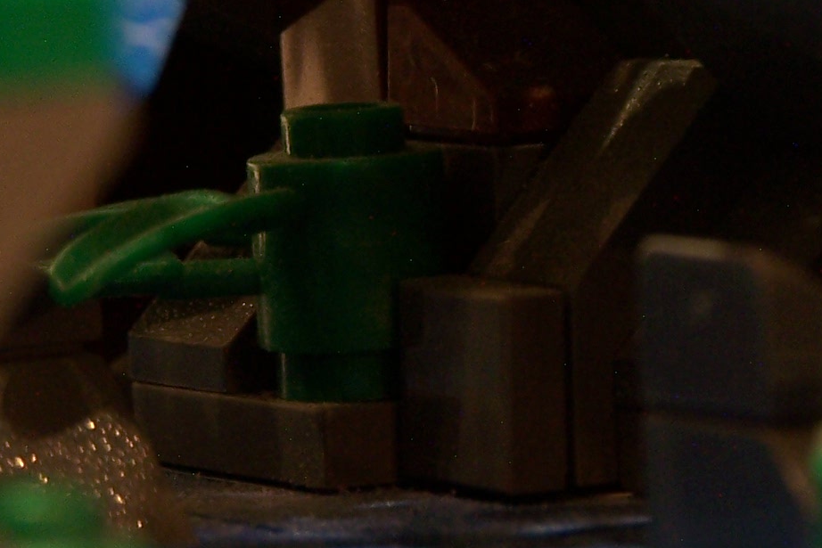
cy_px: 275
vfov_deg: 4.0
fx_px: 7764
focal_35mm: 340
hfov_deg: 6.1
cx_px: 706
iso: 80
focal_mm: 19.4
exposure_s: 1/3
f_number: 3.2
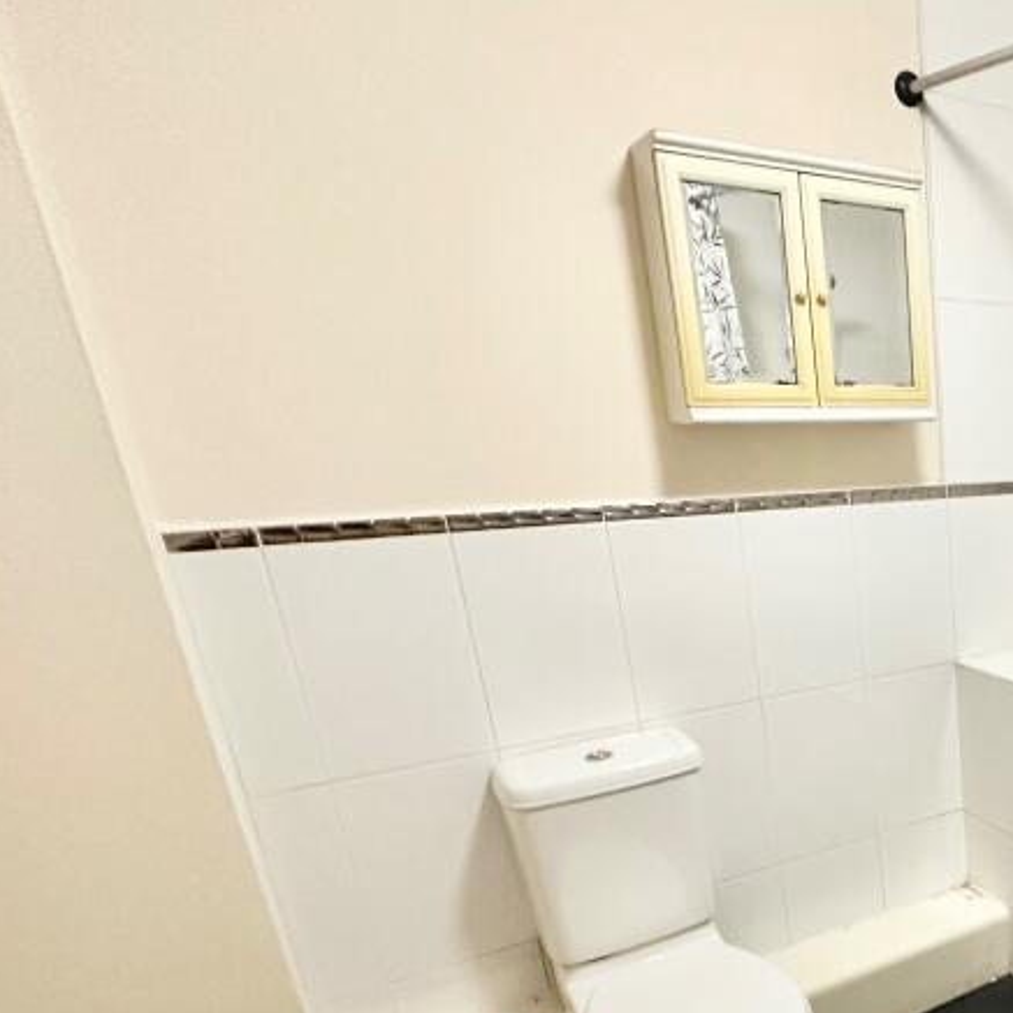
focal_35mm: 29
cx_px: 1094
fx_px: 960
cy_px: 739
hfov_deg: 43.9
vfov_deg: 53.5
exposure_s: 1/50
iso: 500
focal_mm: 2.22
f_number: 2.2
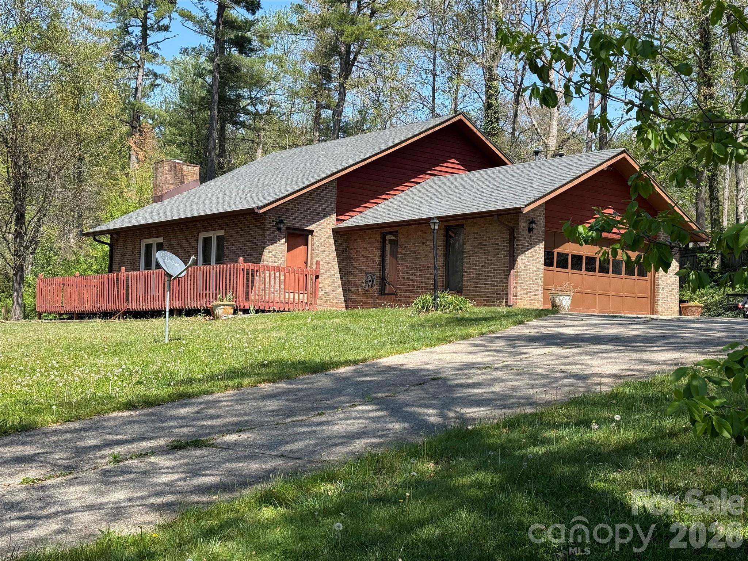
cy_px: 280
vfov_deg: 30.3
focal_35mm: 48
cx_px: 374
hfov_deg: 39.7
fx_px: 1037
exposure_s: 1/2342
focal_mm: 6.76
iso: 64
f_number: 1.78
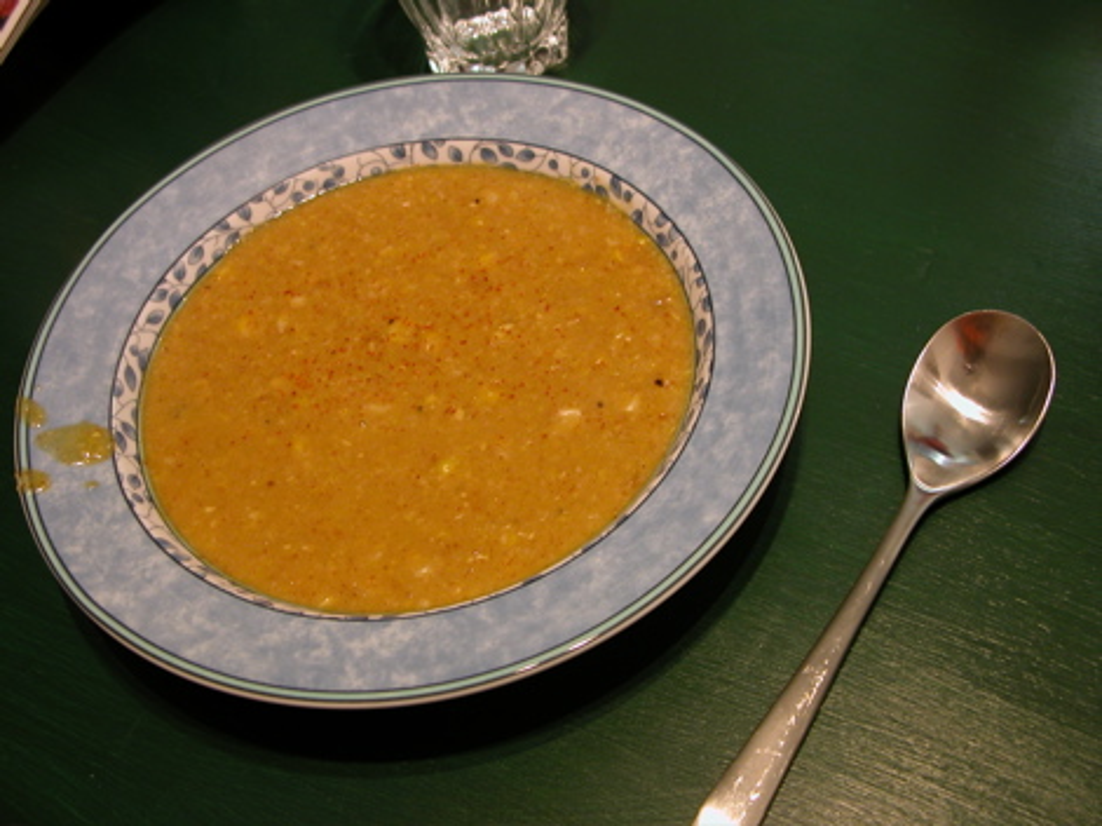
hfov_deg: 47.9
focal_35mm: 39
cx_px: 551
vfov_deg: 36.8
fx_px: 1241
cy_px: 413
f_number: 2.9
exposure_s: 1/3.9
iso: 112
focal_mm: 10
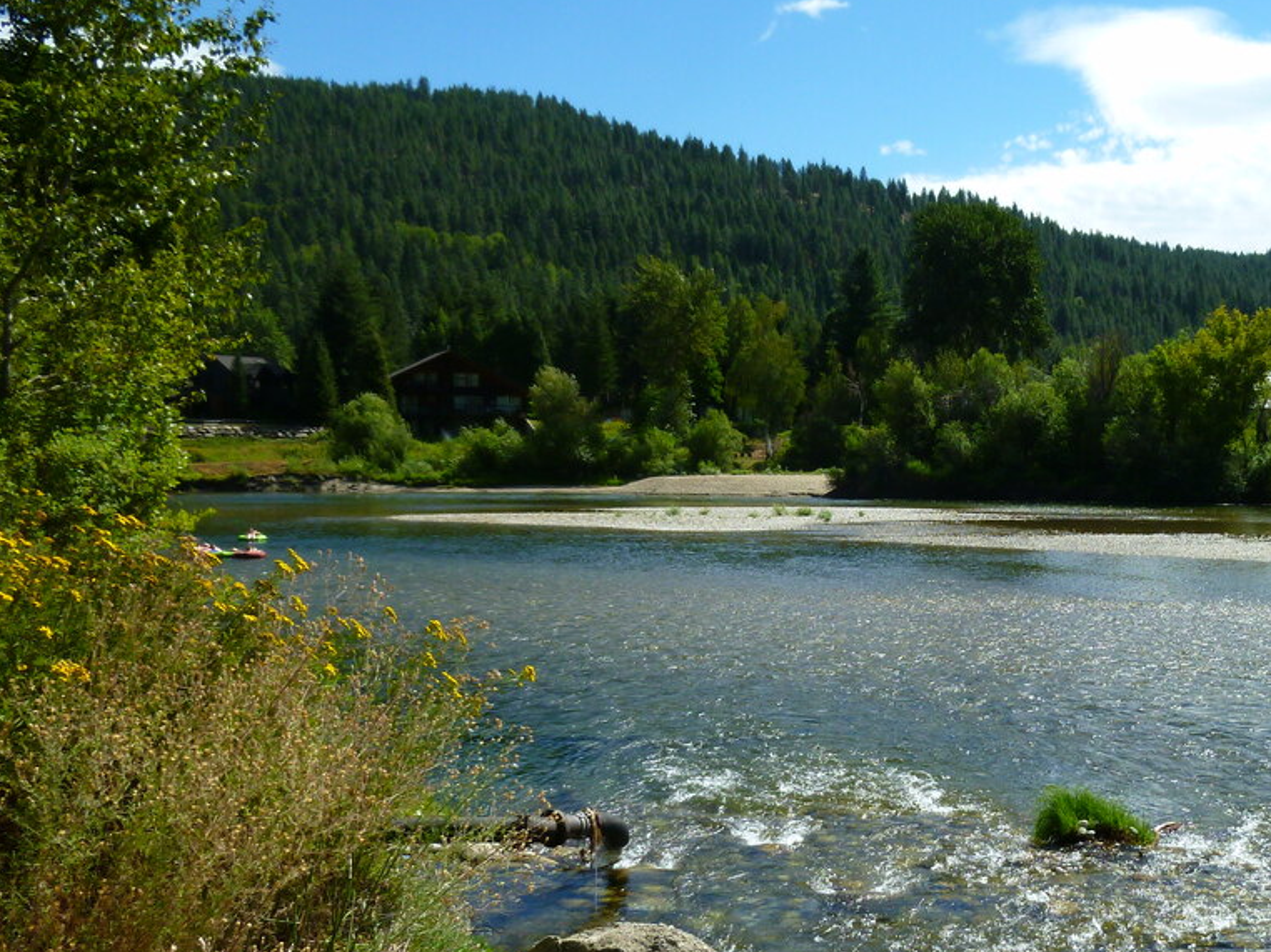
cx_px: 954
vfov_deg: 34.2
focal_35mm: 42
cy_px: 562
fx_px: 1542
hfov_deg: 43.4
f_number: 3.3
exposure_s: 1/640
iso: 80
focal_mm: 4.5
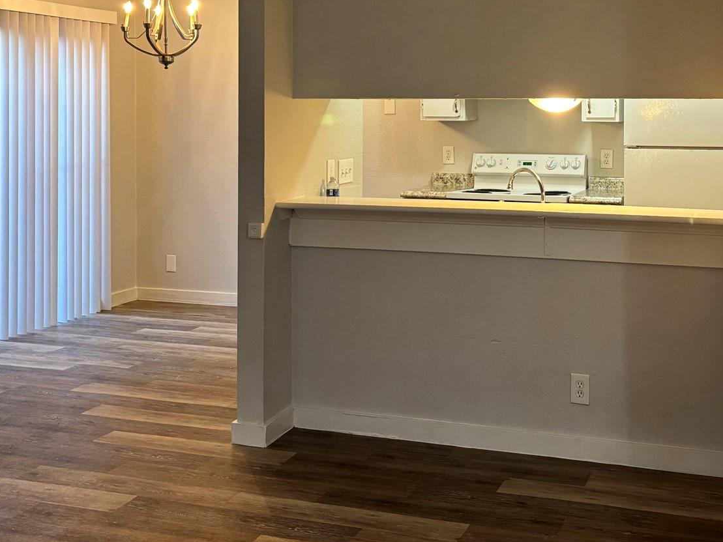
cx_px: 444
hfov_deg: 39.4
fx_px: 1003
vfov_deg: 29.6
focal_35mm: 48
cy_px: 110
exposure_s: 1/60
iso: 160
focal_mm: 5.96
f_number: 1.6
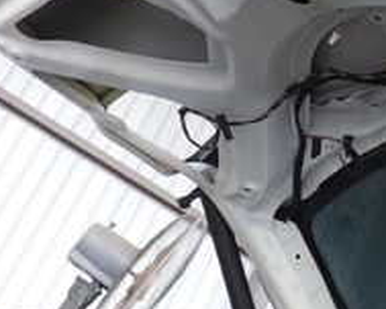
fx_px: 1062
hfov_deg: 19.2
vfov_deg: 16.4
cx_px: 488
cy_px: 76
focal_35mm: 93
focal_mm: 5.4
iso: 100
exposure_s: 1/80
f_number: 2.3
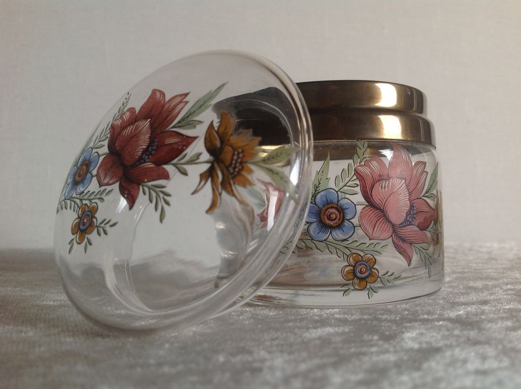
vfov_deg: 40.6
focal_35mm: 35
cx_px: 260
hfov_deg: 52.7
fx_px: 526
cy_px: 194
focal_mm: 4.28
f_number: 2.4
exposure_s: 1/60
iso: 50
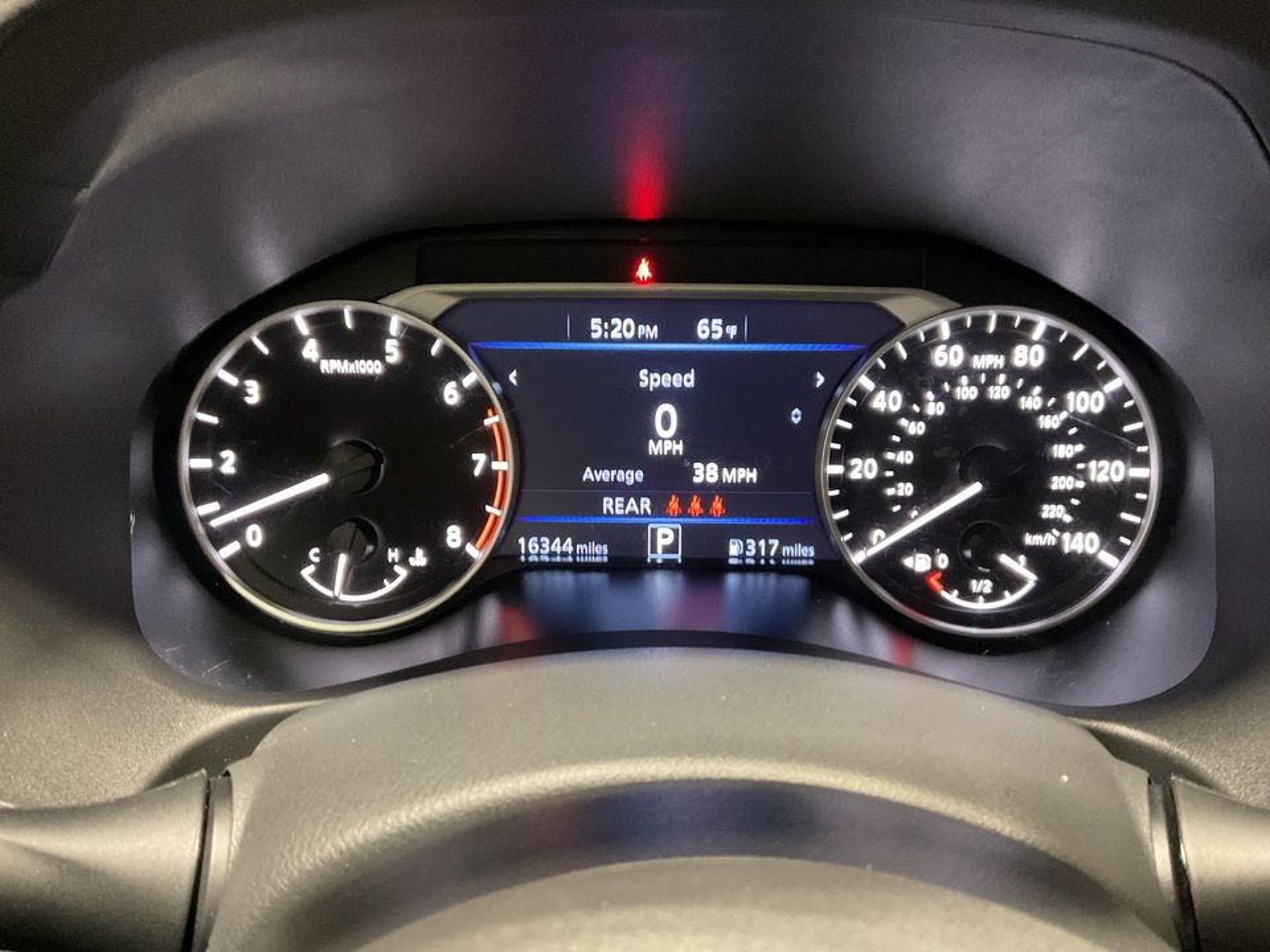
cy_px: 476
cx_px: 635
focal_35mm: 29
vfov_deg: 48.2
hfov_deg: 61.7
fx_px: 1064
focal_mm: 3
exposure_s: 1/25
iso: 400
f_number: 1.8
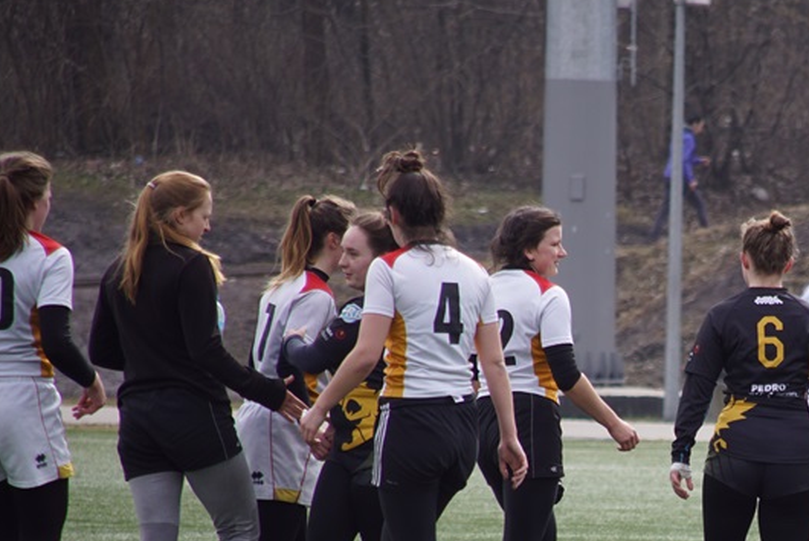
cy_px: 441
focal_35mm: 566
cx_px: 753
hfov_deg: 3.6
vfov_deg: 2.4
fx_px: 12726
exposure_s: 1/320
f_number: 6.3
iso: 200
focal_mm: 200
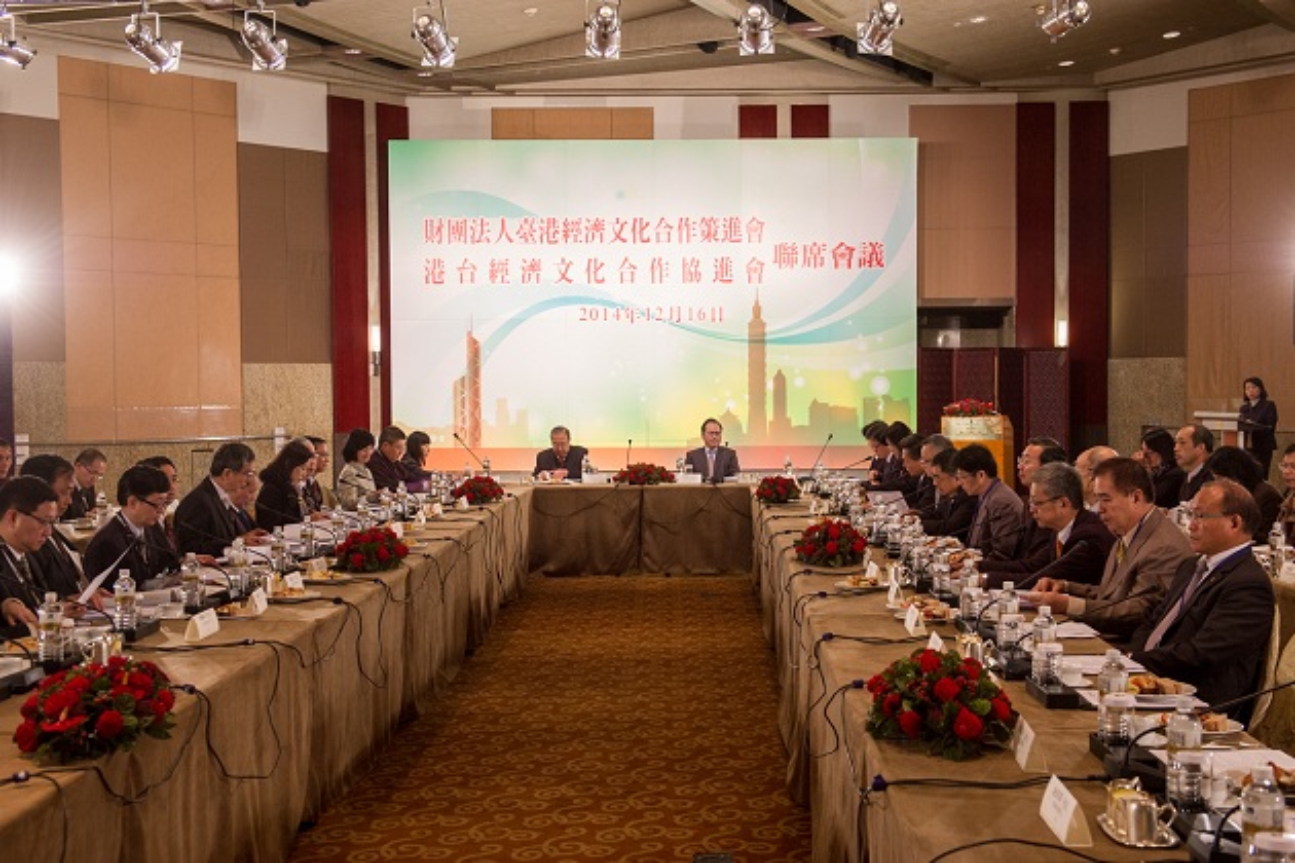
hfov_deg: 48.5
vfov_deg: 33.4
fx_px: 1439
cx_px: 648
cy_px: 432
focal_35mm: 40
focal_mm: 40
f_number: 4.8
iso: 1600
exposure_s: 1/90
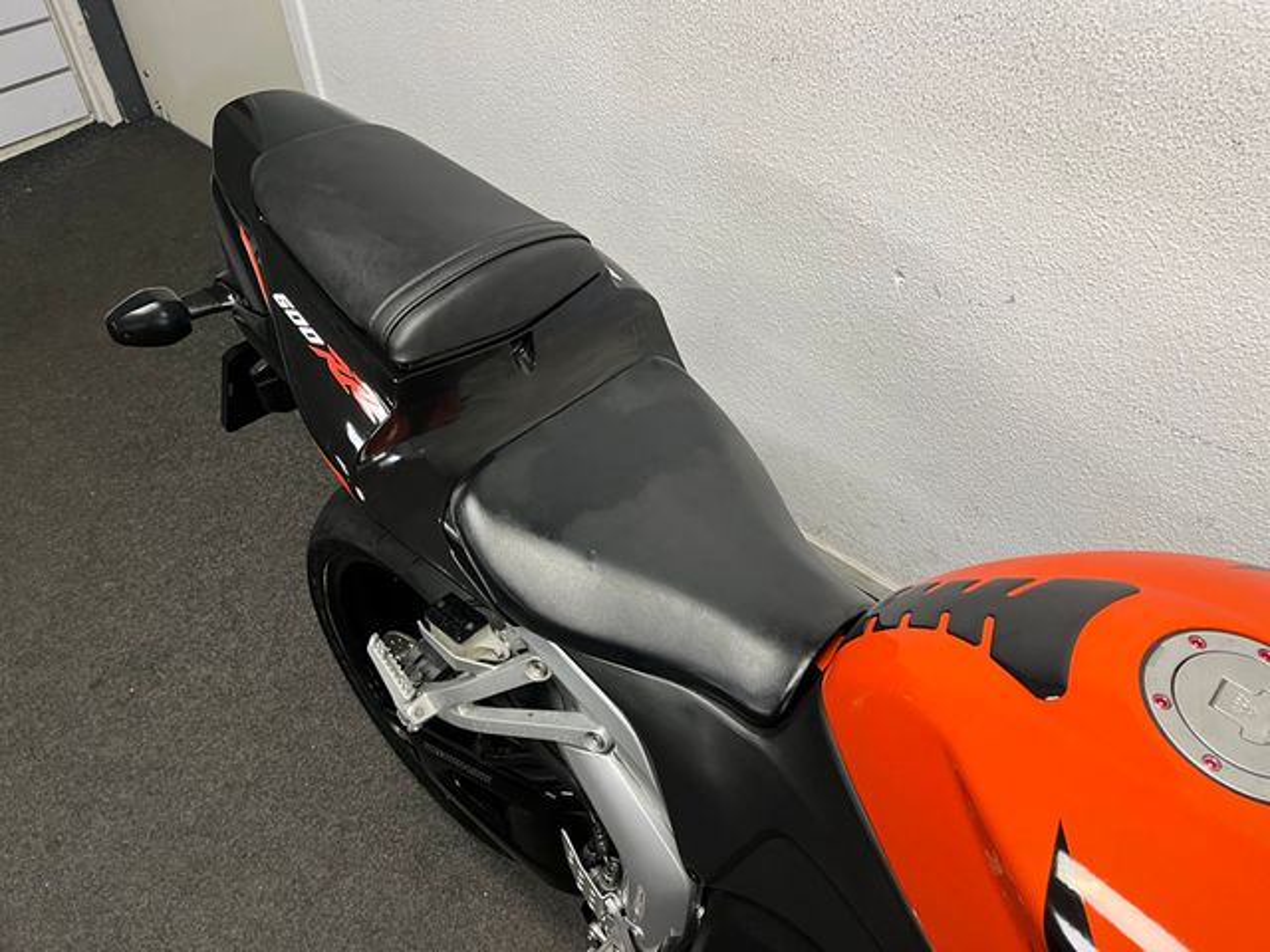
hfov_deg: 67.3
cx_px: 635
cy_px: 476
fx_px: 954
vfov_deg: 53.1
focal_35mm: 26
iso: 100
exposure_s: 1/50
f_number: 1.6
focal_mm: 5.1
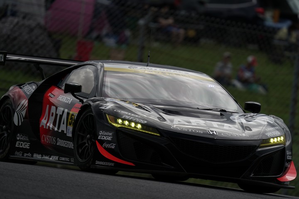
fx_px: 4983
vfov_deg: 2.3
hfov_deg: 3.4
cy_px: 100
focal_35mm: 600
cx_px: 150
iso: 100
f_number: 6.3
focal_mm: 600
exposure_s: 1/800
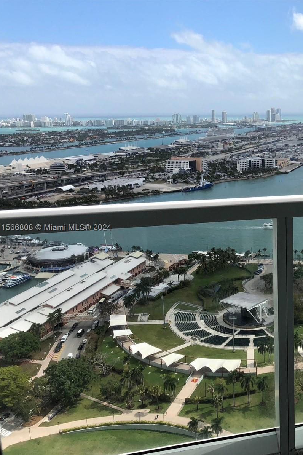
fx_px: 493
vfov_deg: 49.6
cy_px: 228
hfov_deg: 31.9
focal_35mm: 39
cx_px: 294
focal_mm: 4
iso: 20
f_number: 1.8
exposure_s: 1/3745
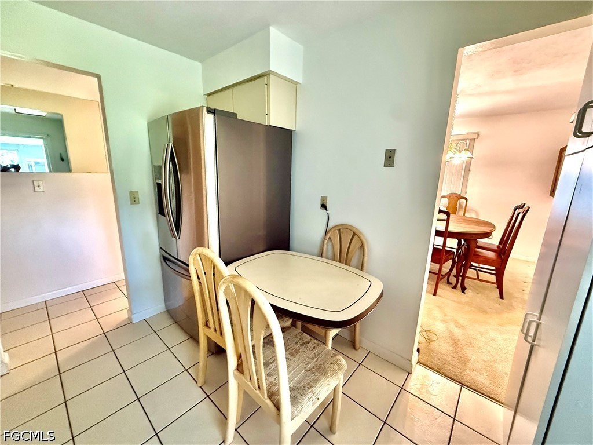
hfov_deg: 102.1
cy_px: 222
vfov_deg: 85.7
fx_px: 240
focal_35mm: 14
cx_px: 296
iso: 800
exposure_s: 1/60
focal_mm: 2.22
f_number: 2.2
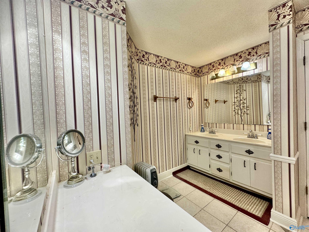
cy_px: 116
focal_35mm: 14
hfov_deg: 102.1
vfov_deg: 85.7
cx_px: 154
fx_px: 125
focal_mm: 2.22
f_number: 2.2
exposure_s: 1/120
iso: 200
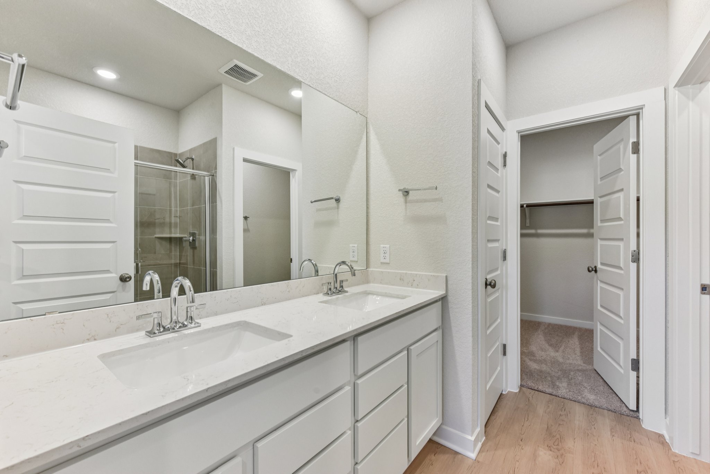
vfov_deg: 81.2
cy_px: 237
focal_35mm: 14
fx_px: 276
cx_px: 355
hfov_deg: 104.2
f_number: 8
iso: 400
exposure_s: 1/25
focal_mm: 14
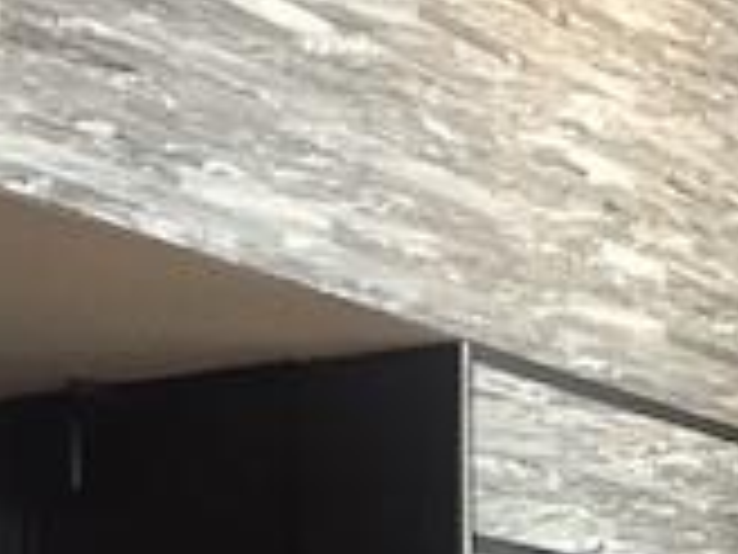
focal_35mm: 106
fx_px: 2260
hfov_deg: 18.3
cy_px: 860
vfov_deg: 13.1
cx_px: 652
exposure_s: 1/30
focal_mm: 4.15
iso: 80
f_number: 2.2
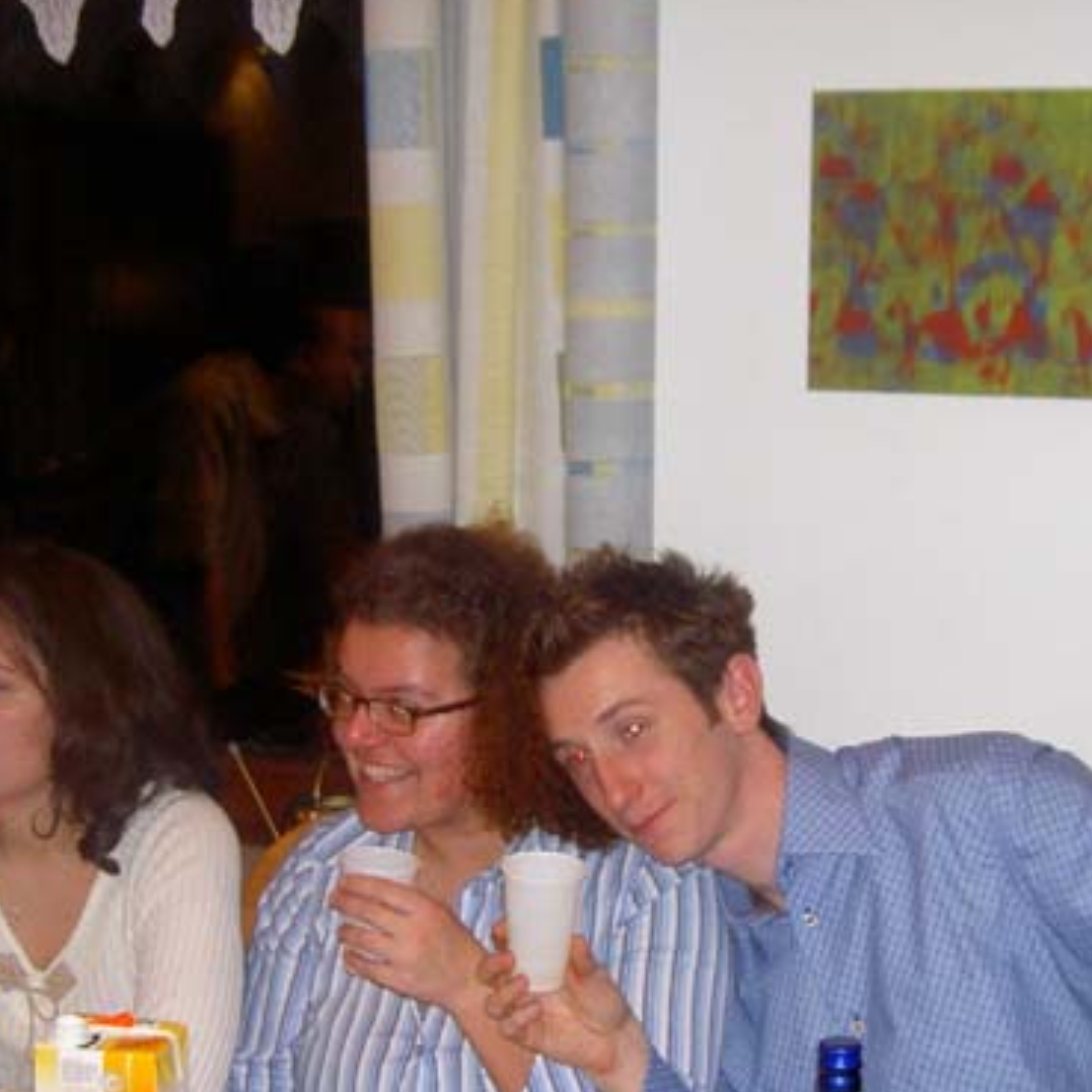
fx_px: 1999
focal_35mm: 56
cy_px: 598
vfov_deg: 30.5
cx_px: 524
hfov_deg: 30.6
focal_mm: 8
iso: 100
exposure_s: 1/59.5
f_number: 2.8
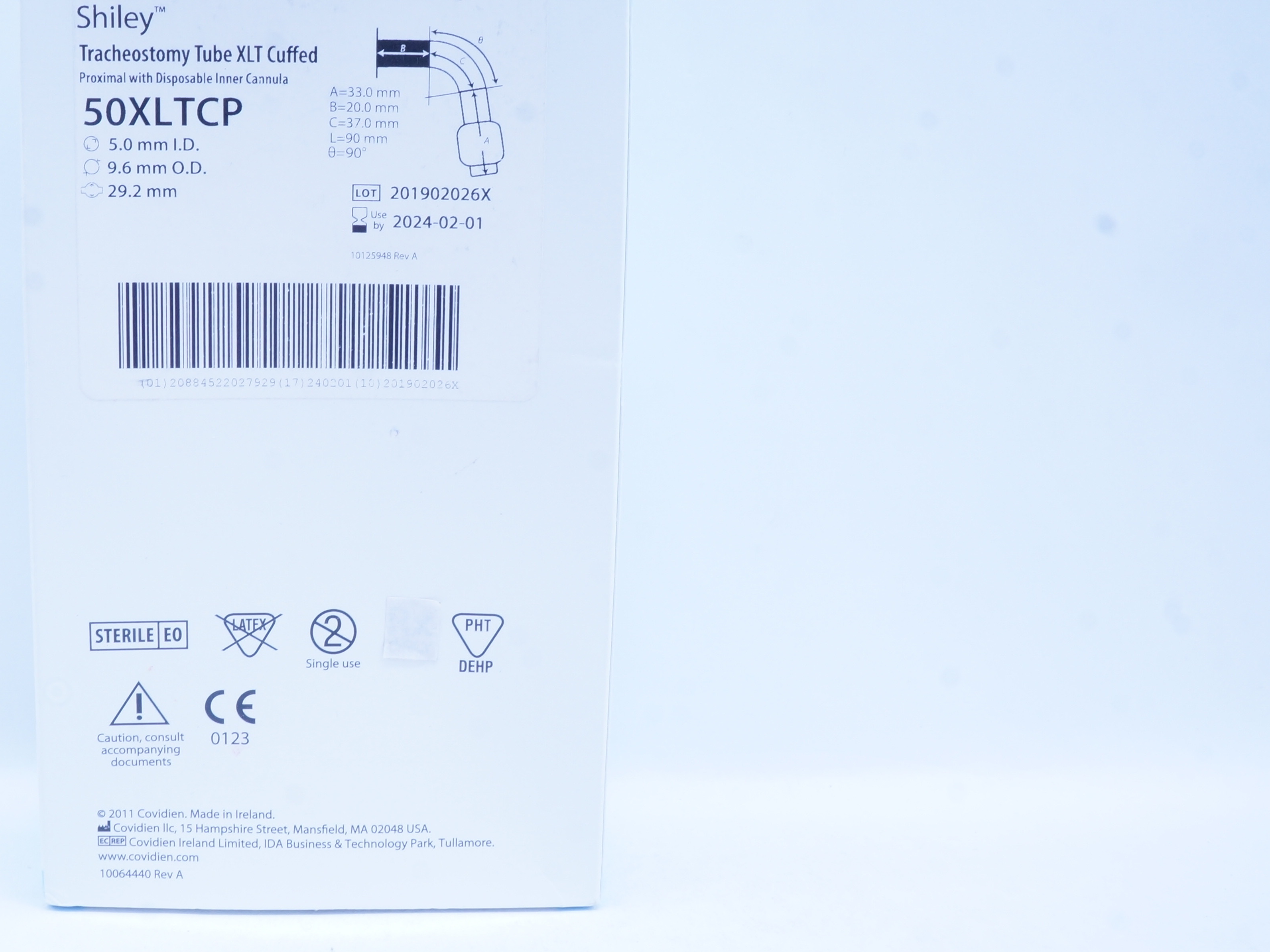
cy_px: 434
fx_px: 1468
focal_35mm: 40
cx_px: 314
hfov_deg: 45.2
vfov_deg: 35.9
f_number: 16
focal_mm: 18
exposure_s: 1/8
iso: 400
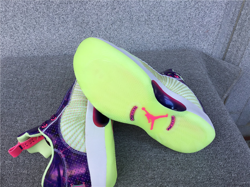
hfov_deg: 58.4
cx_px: 125
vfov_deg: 45.4
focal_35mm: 31
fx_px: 224
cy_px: 94
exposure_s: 1/317
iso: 25
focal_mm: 3.3
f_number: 2.4
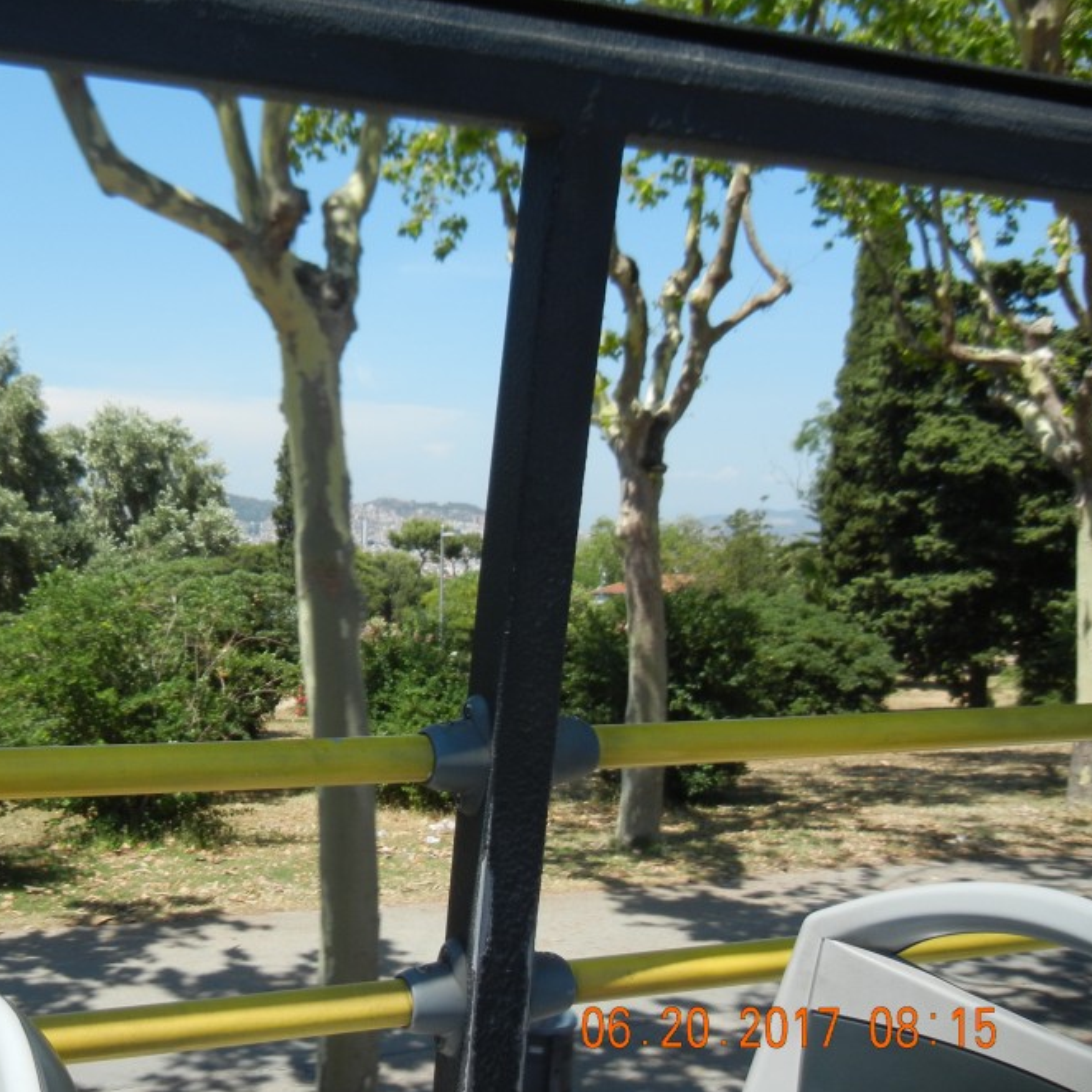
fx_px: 1463
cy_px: 526
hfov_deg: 39.7
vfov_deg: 40.9
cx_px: 256
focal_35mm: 41
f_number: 7
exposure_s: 1/320
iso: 160
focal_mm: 5.4
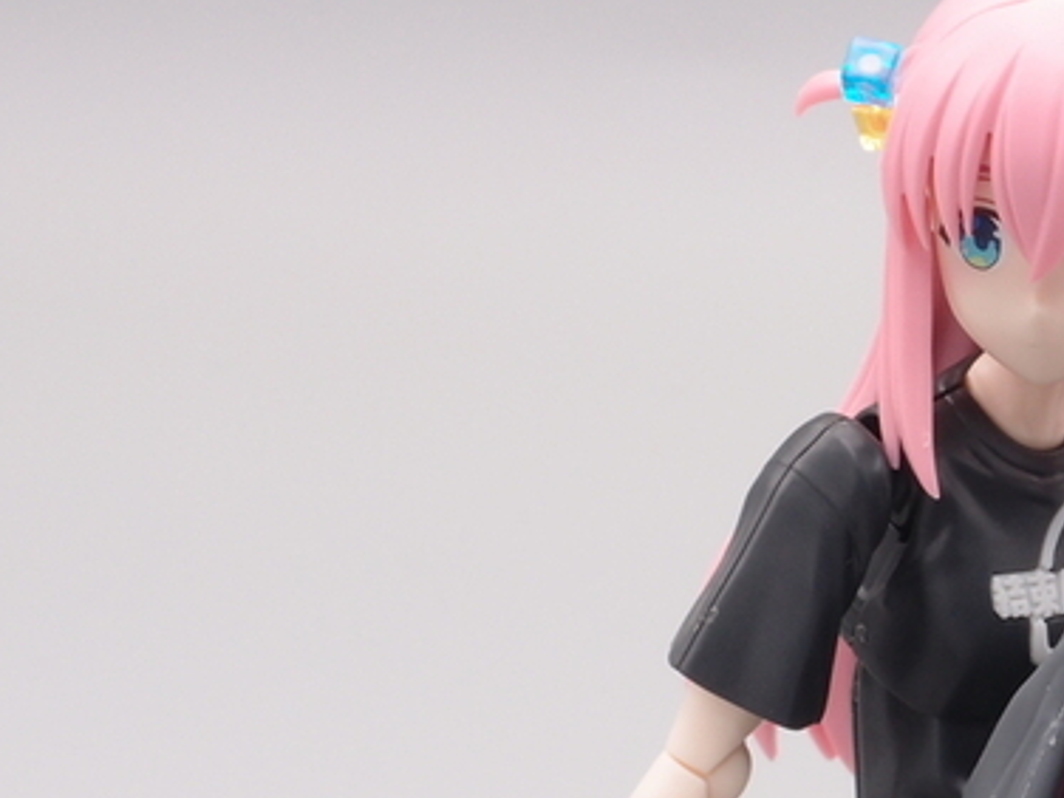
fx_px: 5041
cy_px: 657
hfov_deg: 12.0
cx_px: 682
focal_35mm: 164
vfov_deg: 9.0
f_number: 8
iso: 100
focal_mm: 16.63
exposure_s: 1/10
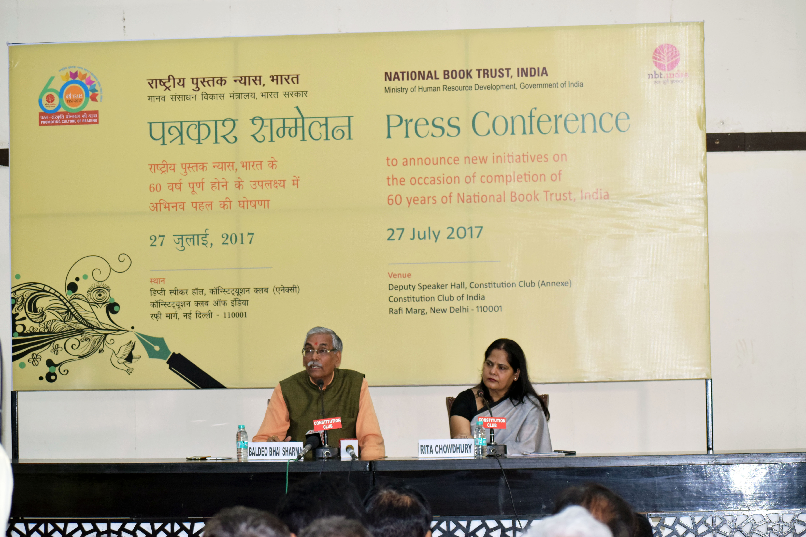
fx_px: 2754
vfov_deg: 11.1
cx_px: 403
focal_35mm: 123
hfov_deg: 16.7
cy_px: 268
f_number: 6.3
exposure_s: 1/60
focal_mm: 82
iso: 1000
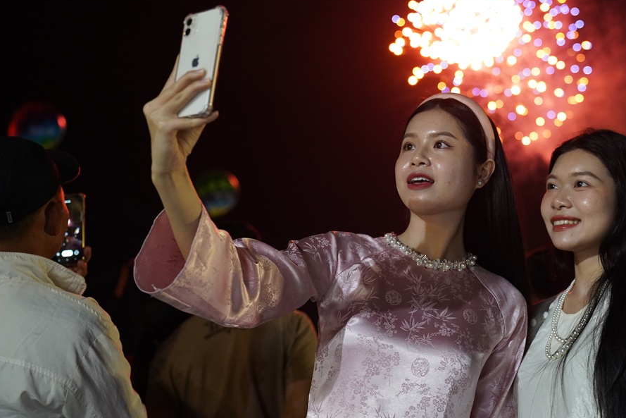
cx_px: 416
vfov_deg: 25.0
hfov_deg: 36.5
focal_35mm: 54
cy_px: 170
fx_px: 939
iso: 4000
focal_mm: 40
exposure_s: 1/80
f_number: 2.8
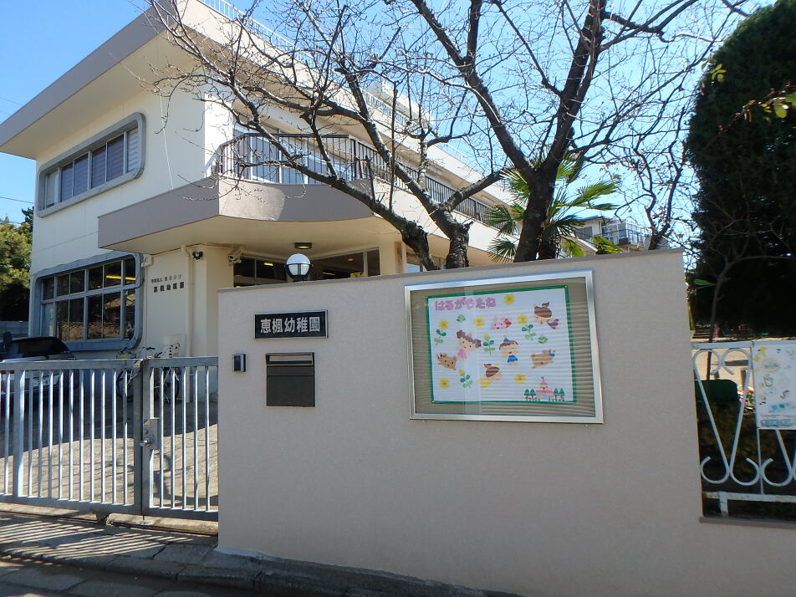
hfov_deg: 79.0
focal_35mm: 21
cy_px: 298
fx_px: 483
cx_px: 398
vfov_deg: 63.4
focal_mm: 3.7
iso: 125
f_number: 3.5
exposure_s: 1/640
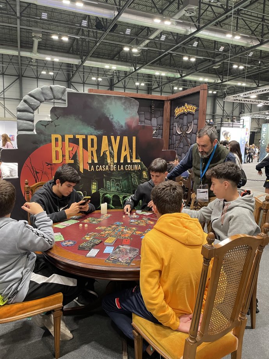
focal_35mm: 26
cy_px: 180
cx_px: 134
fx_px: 269
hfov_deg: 53.1
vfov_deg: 67.3
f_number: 1.6
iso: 320
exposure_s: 1/50
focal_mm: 4.2
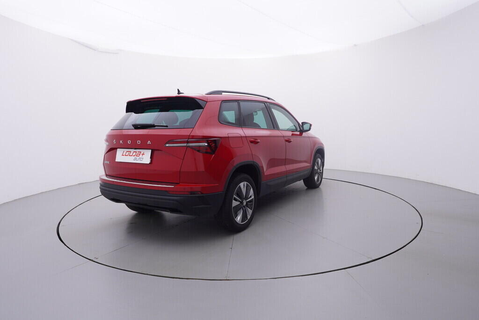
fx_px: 300
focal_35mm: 22
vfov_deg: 56.2
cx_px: 240
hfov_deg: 77.3
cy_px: 160
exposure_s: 1/80
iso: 200
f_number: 5
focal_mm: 15
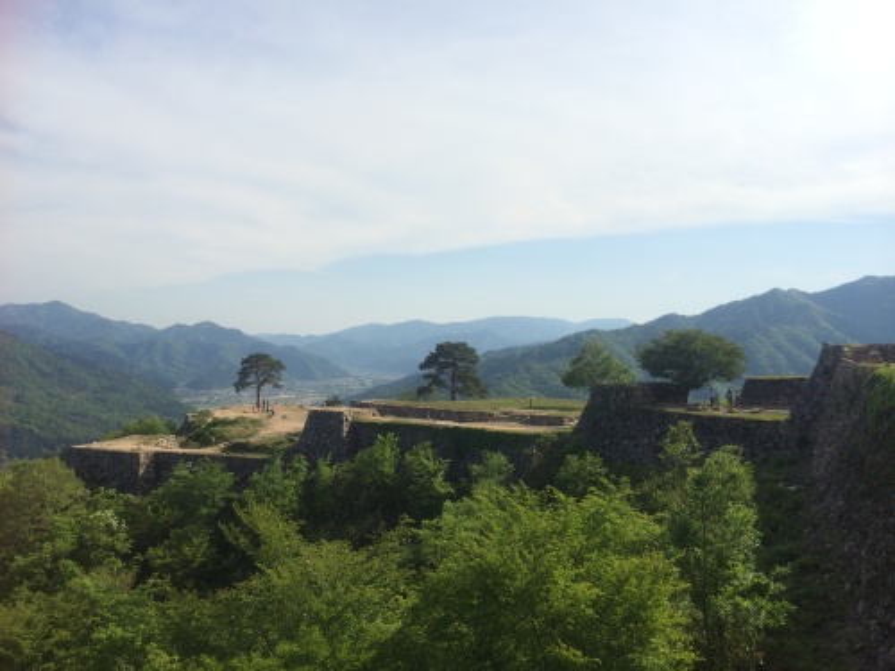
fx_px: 776
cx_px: 448
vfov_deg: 46.8
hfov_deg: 60.0
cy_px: 336
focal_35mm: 30
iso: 40
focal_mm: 4.12
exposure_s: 1/2053
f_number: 2.2
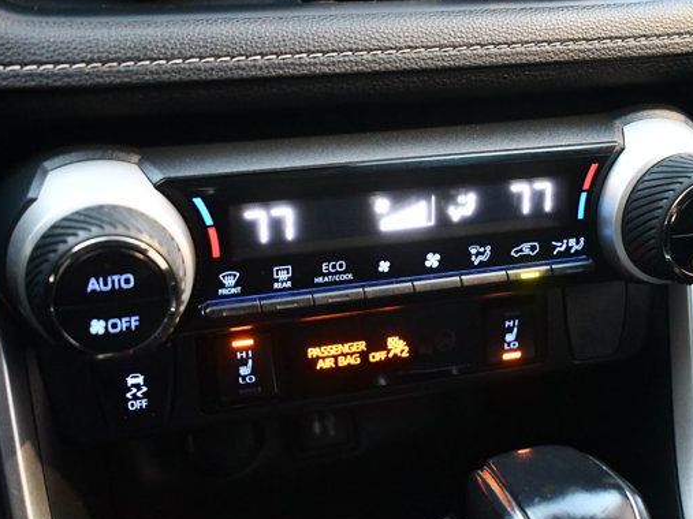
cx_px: 380
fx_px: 1021
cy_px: 260
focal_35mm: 51
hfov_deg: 37.5
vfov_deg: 28.5
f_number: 4.2
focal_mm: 28
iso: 9000
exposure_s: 1/60
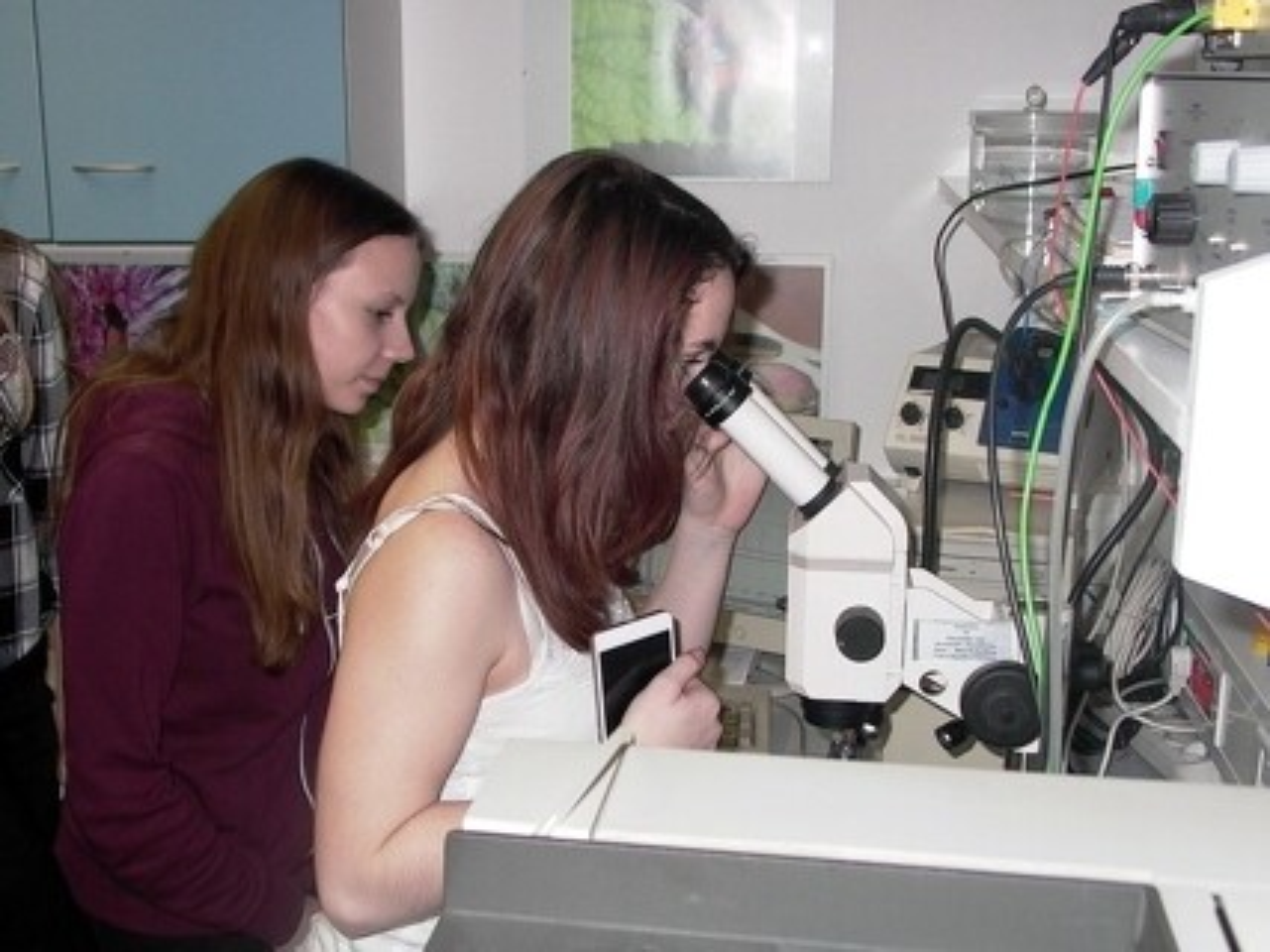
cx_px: 635
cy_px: 476
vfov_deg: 37.7
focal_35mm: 38
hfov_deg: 49.0
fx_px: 1394
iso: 100
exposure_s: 1/64.2
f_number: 2.13
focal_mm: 8.19
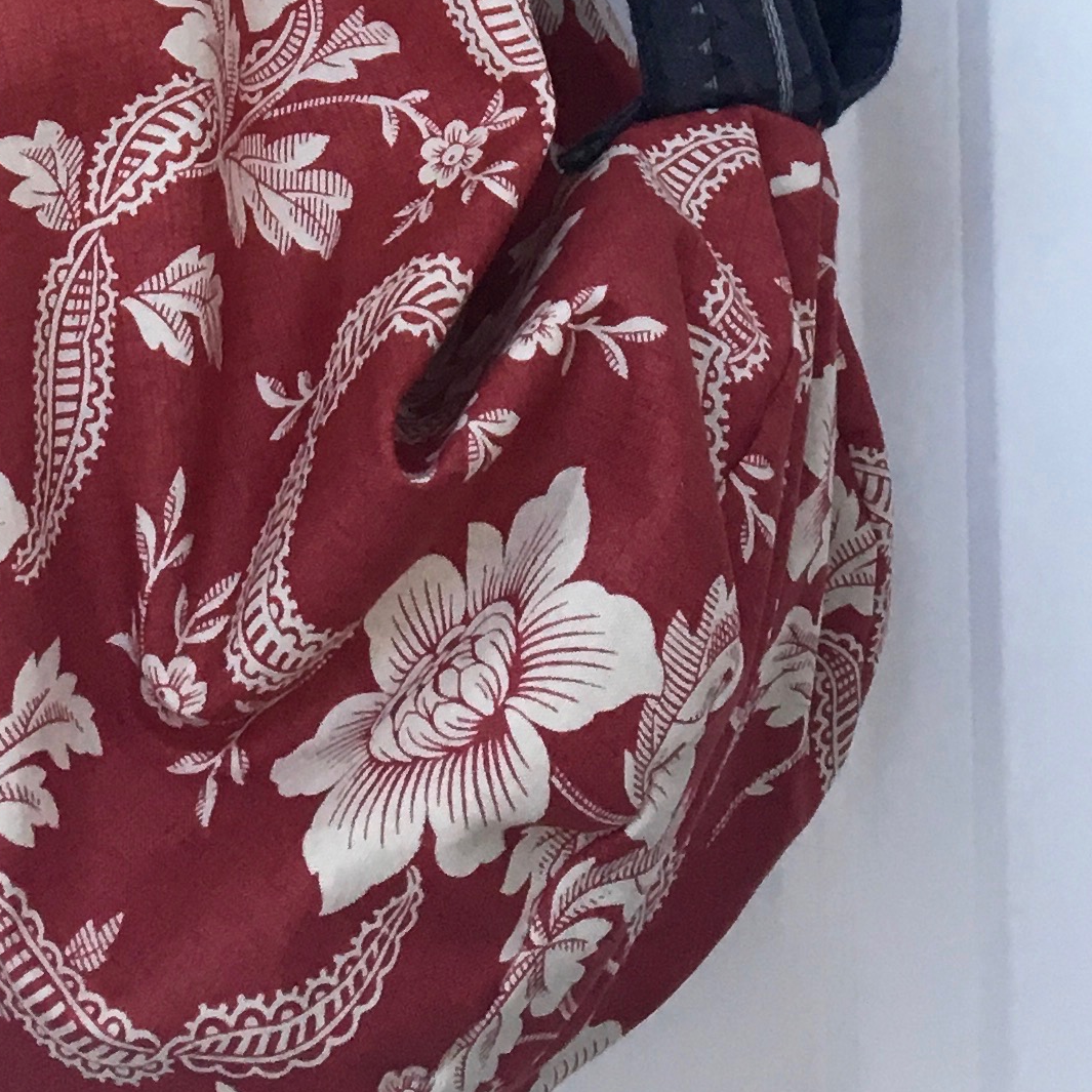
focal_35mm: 97
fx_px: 3462
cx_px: 288
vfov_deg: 16.2
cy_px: -610
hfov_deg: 17.8
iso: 40
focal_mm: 4.15
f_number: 2.2
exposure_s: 1/33
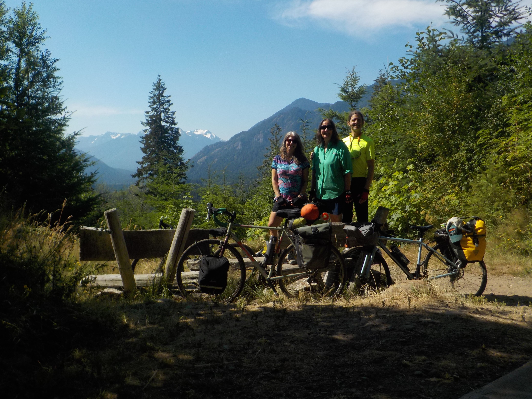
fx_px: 461
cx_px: 266
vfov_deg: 46.8
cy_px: 200
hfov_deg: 60.0
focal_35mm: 30
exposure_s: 1/1250
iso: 125
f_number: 3.3
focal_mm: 4.1
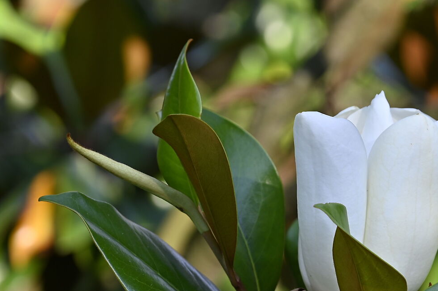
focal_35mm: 258
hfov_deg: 8.0
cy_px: 239
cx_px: 394
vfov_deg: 5.3
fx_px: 3137
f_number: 4
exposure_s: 1/320
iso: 100
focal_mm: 105
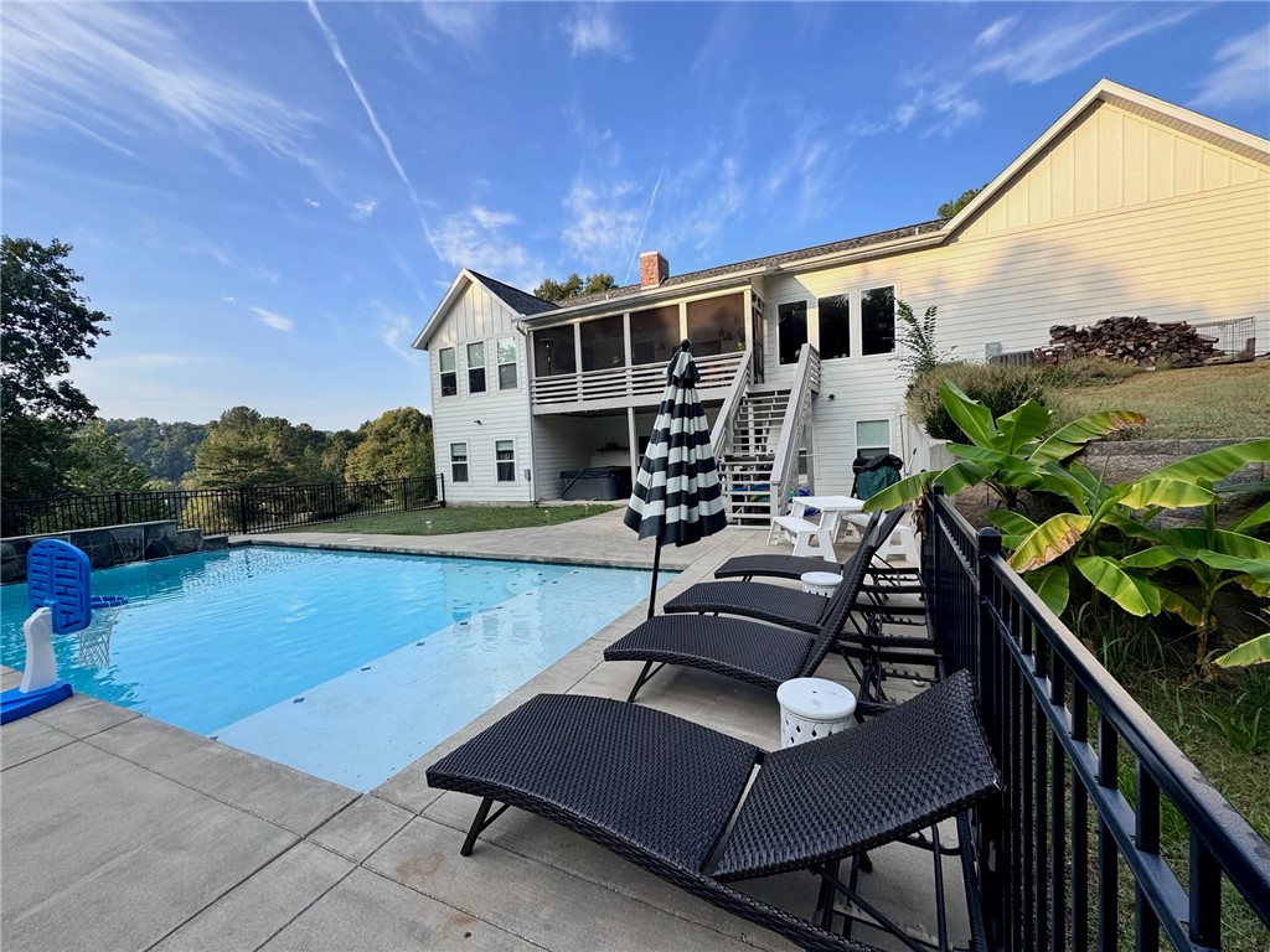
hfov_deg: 102.1
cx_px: 635
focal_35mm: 14
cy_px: 476
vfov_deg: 85.7
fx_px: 514
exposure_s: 1/515
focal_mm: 2.22
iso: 40
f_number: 2.2
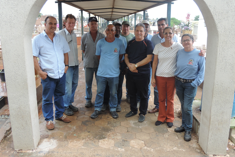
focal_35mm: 32
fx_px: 209
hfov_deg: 58.7
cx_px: 118
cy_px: 67
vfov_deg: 41.0
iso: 80
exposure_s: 1/100
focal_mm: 5.3
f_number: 3.1
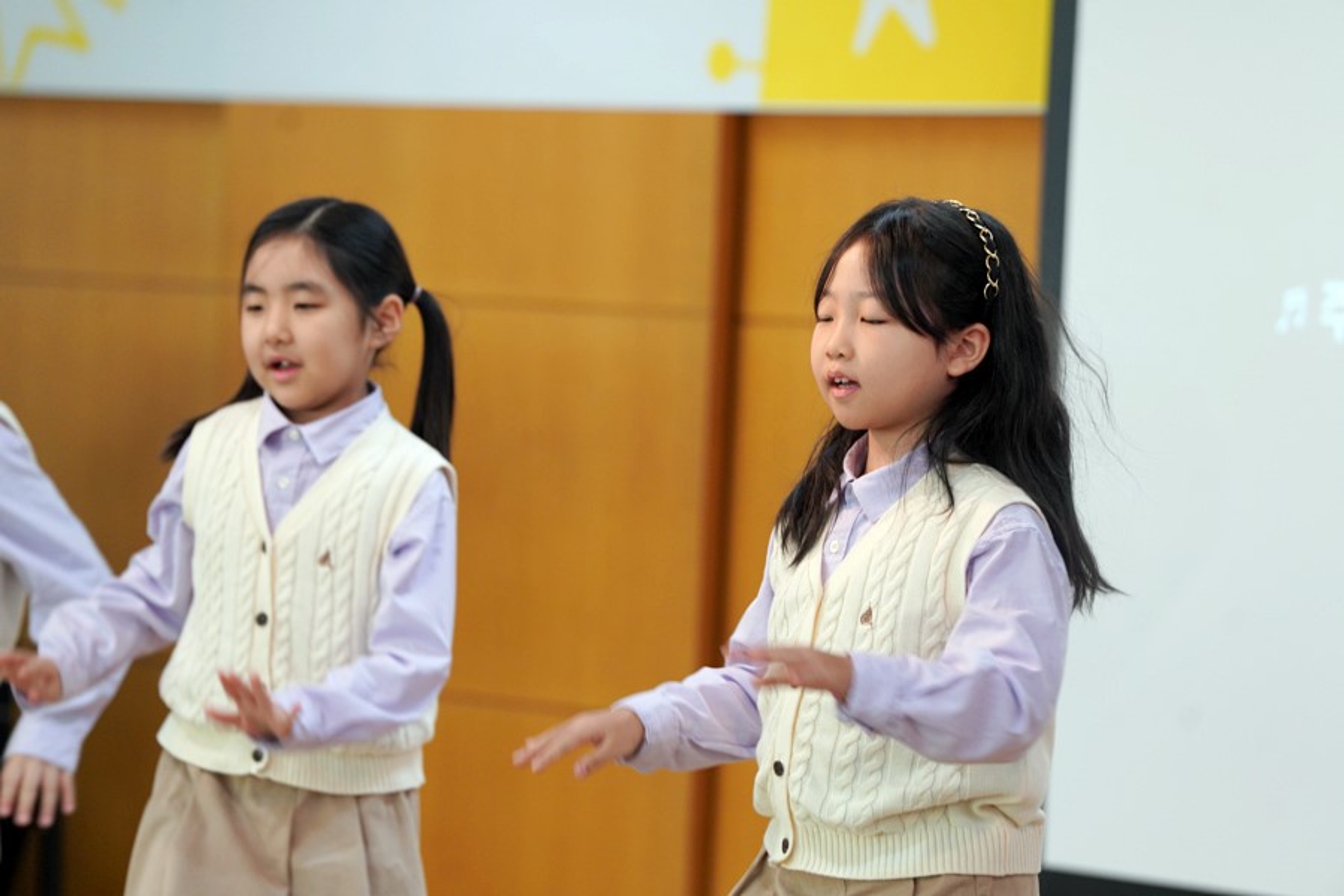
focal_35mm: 200
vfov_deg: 6.9
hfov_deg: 10.3
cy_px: 448
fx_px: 7466
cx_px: 672
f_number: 4
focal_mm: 200
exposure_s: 1/250
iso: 1250
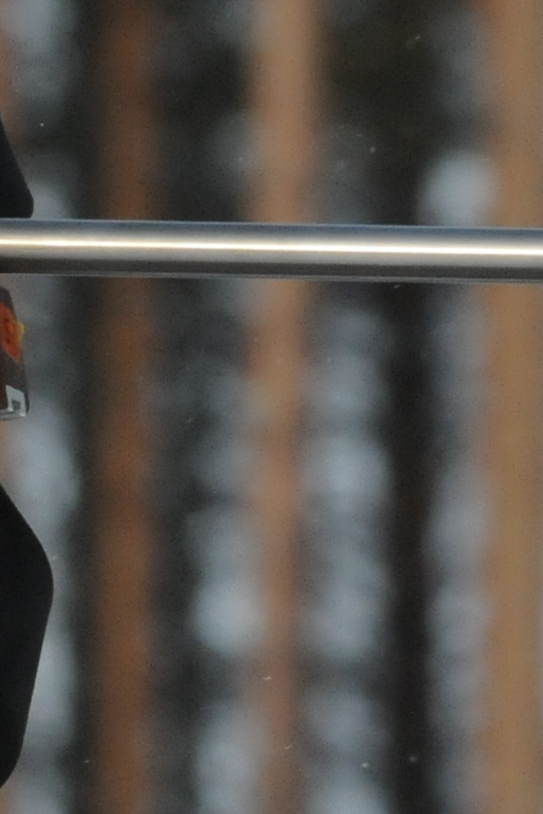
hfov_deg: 0.6
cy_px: 535
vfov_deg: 0.9
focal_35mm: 2195
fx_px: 49636
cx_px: -904
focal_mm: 270
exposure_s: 1/500
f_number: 13
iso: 1000
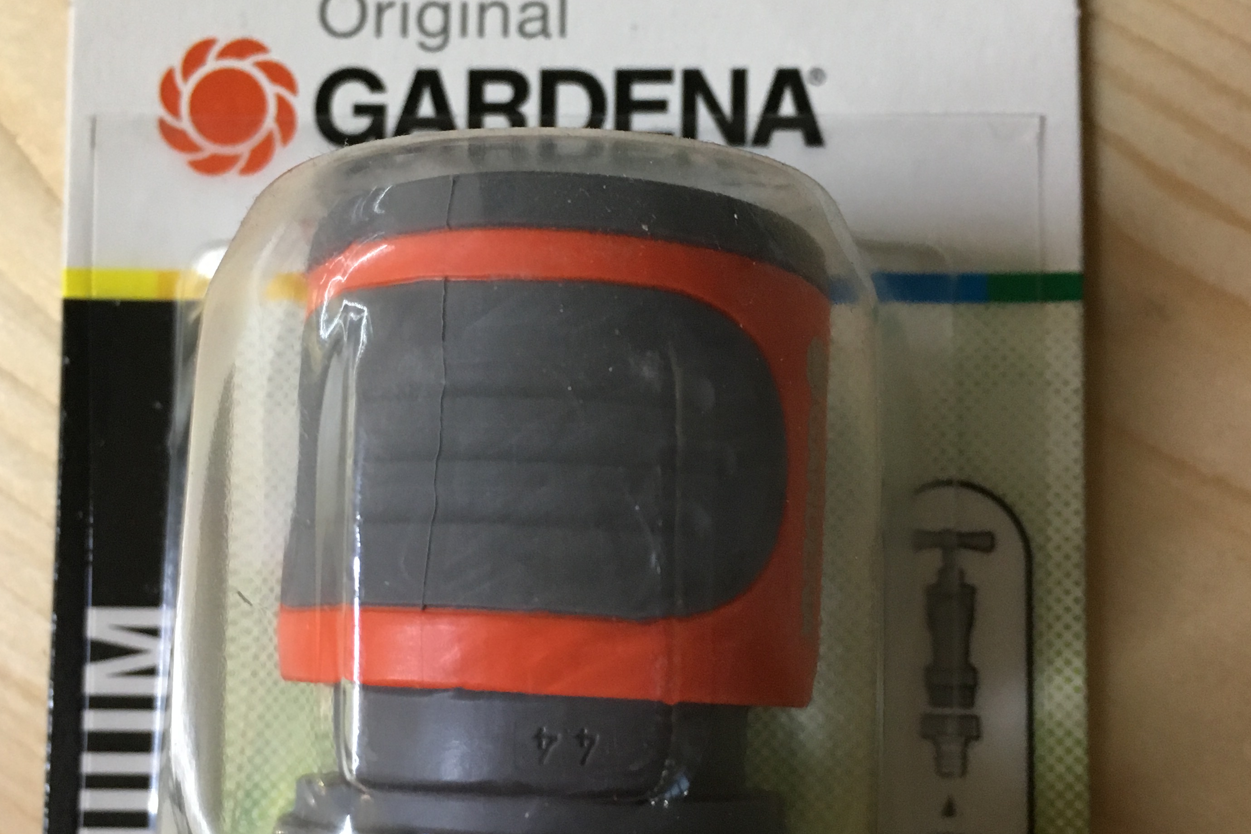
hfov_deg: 44.5
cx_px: 591
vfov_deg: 30.4
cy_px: 493
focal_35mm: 44
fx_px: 1529
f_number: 2.2
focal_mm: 4.15
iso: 200
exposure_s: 1/33
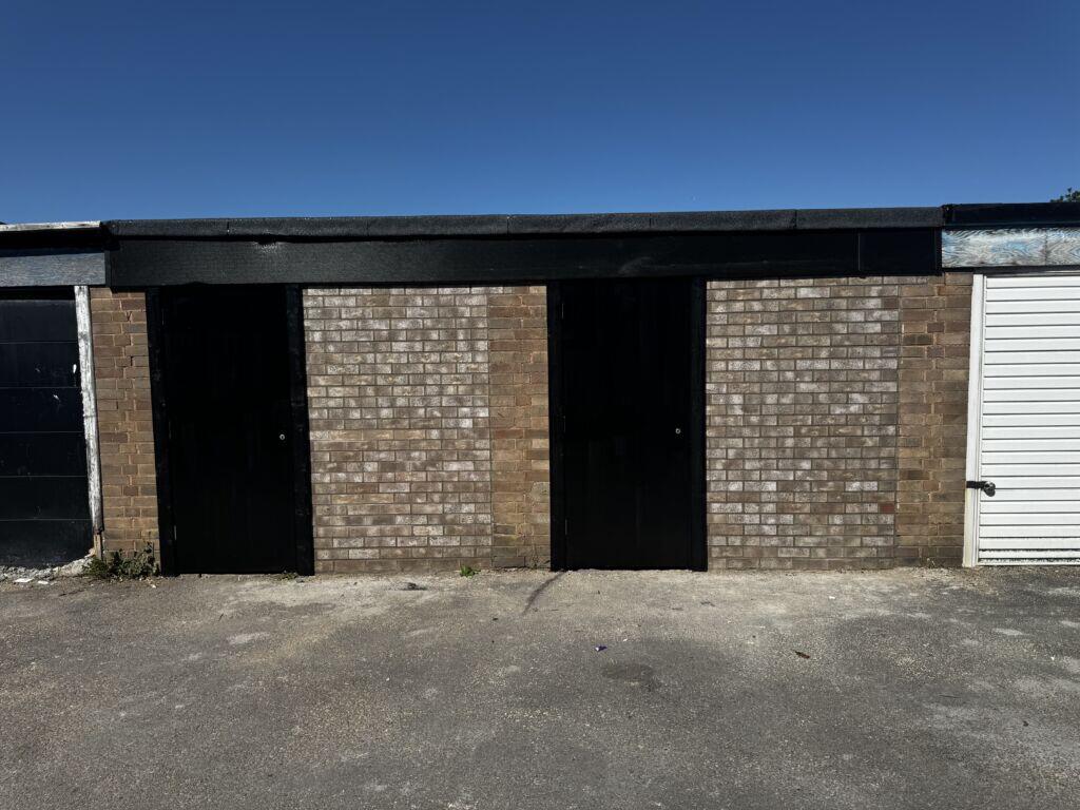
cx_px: 540
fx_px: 749
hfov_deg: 71.6
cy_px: 405
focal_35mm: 24
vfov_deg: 56.8
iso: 80
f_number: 1.78
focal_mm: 6.76
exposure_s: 1/5814
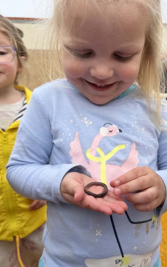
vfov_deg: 62.6
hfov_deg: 41.4
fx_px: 218
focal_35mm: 30
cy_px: 151
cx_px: 109
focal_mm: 6.76
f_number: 1.78
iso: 80
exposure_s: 1/1493
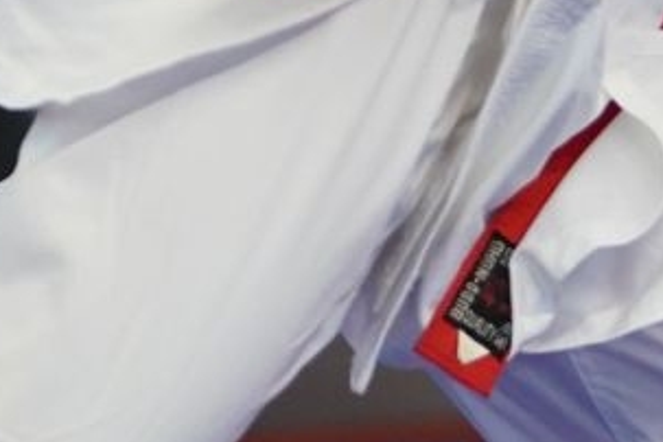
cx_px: 1131
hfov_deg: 2.7
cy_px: -643
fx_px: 14106
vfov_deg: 1.8
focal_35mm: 766
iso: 2000
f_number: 2.8
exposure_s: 1/1000
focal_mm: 129
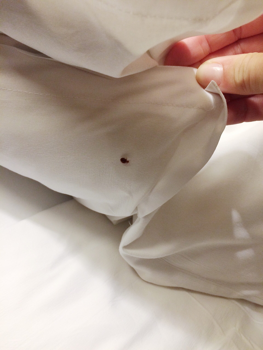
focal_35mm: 29
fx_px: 294
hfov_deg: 48.2
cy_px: 175
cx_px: 132
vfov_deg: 61.7
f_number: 2.2
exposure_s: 1/30
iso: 125
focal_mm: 4.15
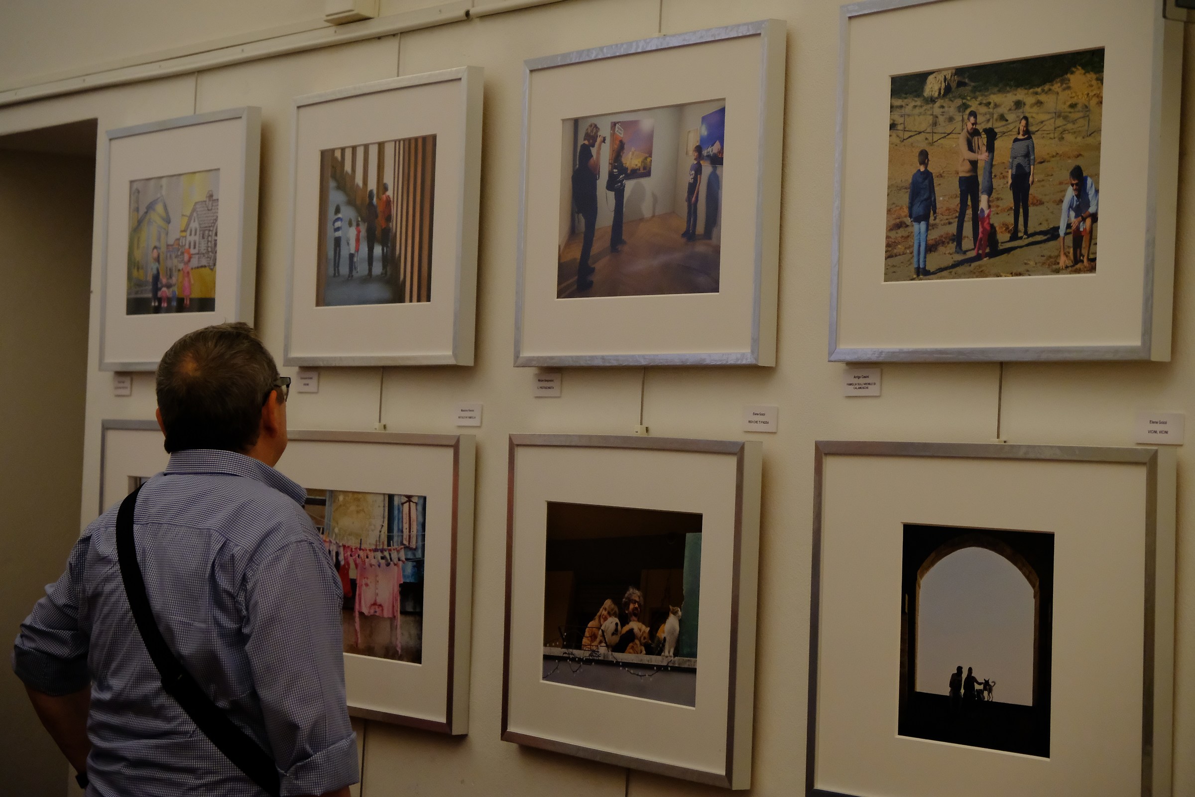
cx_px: 598
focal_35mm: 83
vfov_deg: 16.5
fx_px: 2755
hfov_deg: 24.5
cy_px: 398
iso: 3200
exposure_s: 1/58
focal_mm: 55
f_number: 4
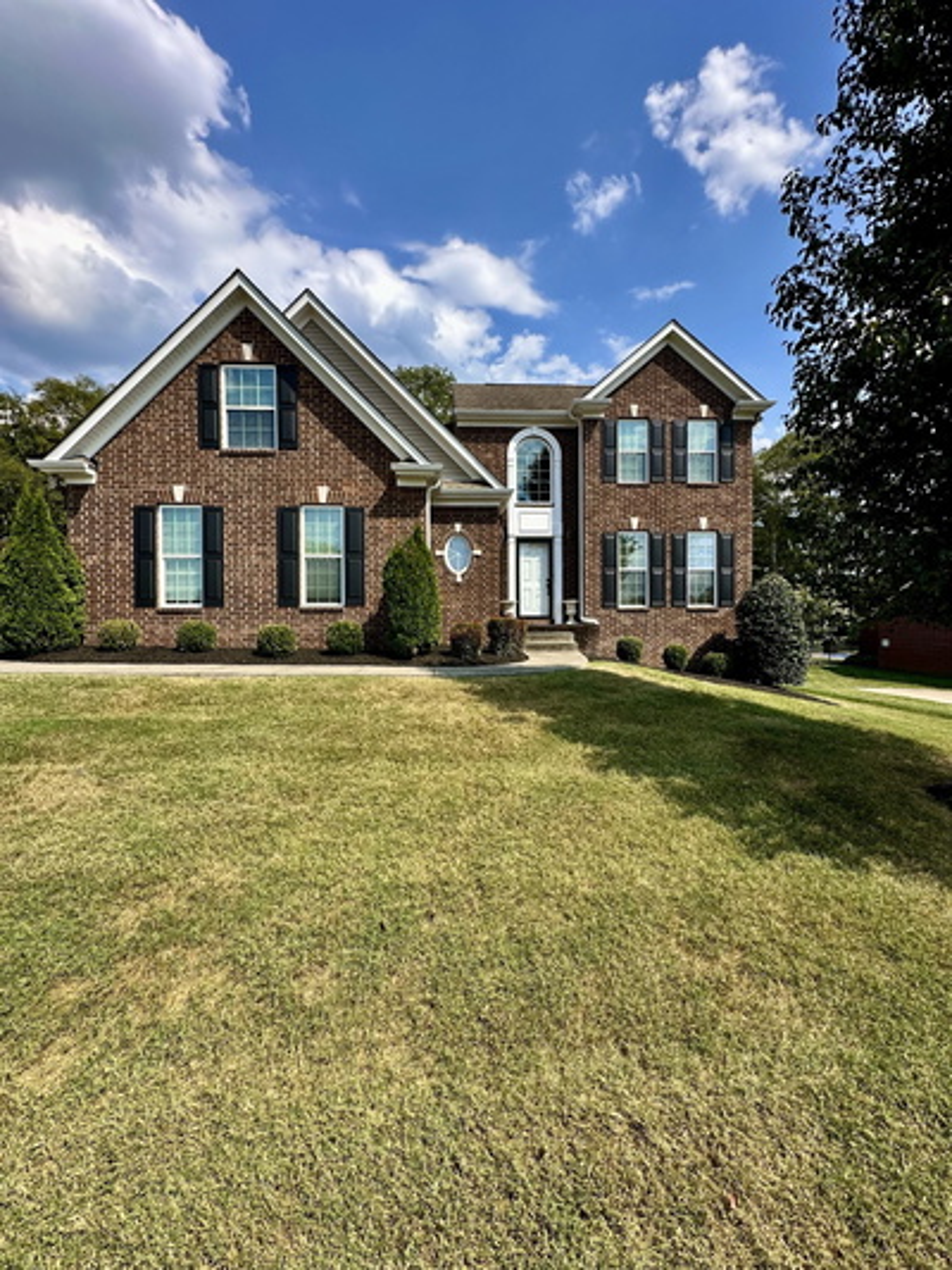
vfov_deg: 102.1
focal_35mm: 14
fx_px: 513
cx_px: 476
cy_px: 635
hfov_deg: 85.7
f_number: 2.2
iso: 40
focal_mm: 2.22
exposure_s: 1/1553
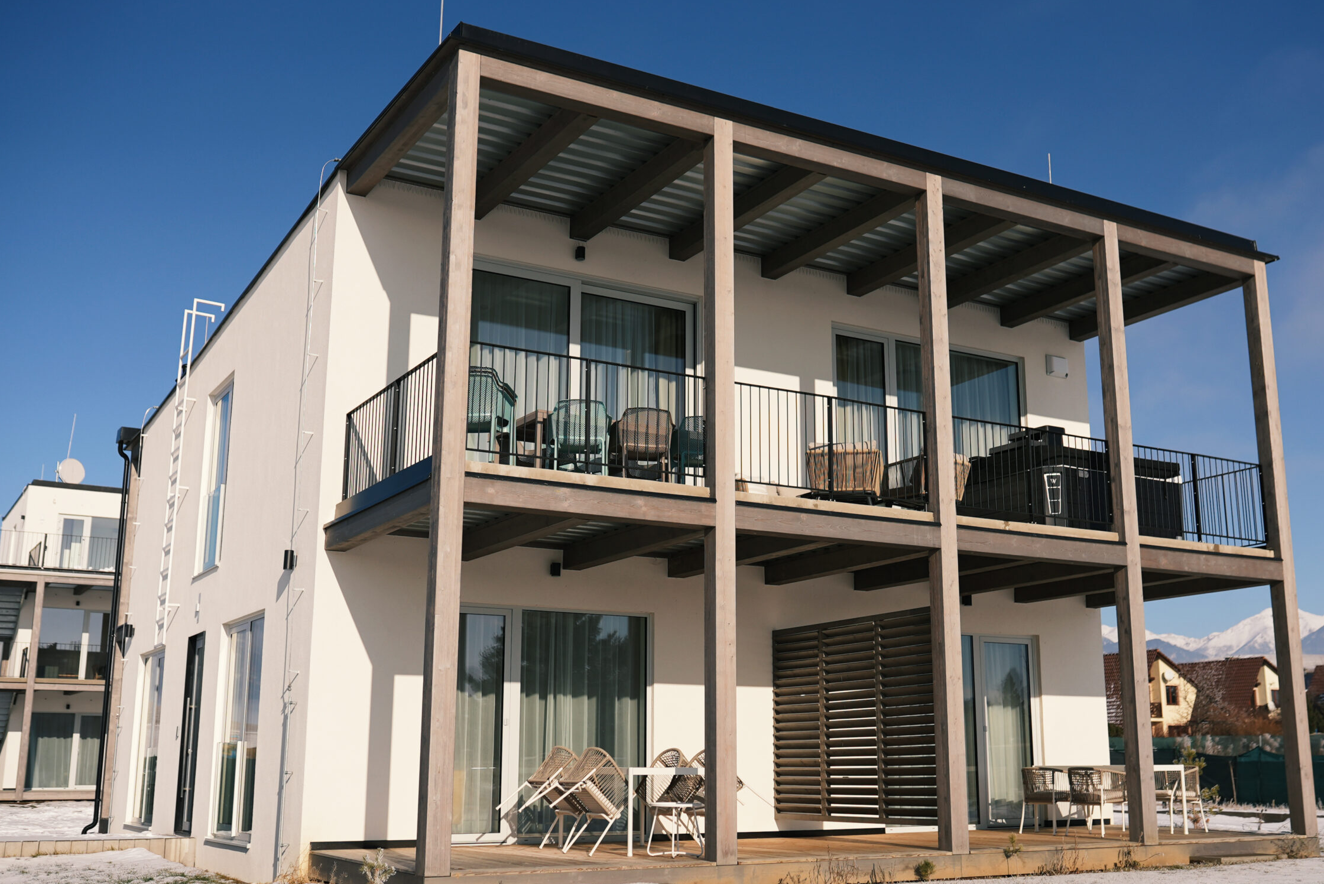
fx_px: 1472
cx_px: 710
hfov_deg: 48.4
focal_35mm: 40
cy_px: 437
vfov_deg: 33.4
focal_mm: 35
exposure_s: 1/8000
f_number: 2.8
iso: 100
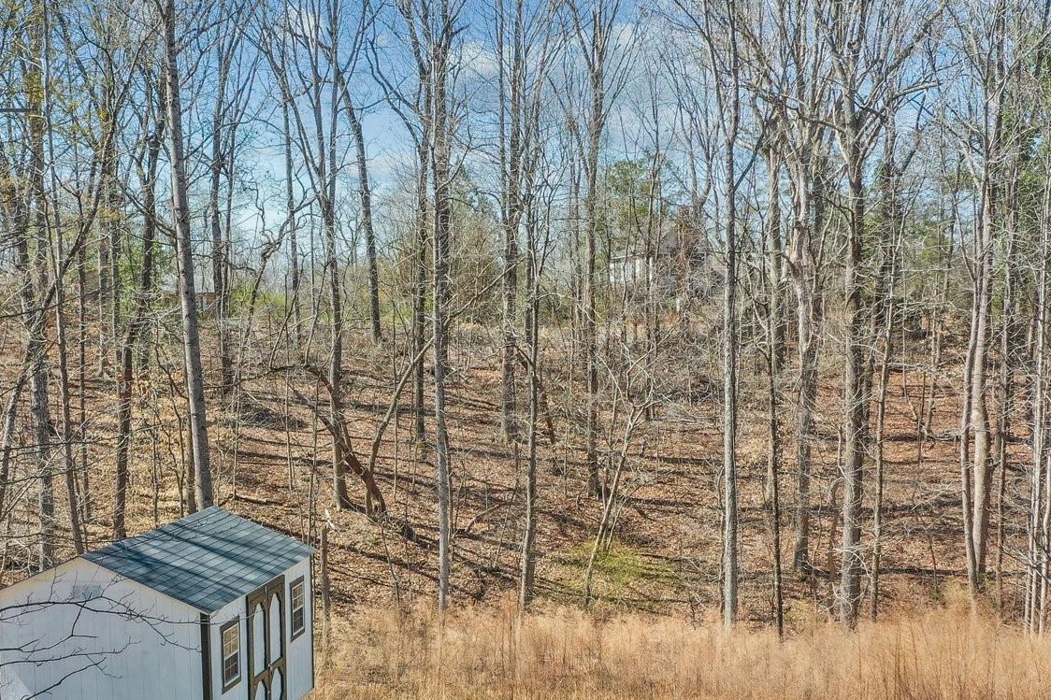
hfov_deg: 38.8
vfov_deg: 26.1
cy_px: 526
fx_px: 1489
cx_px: 455
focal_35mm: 51
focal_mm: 10.26
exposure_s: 1/240
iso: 100
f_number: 5
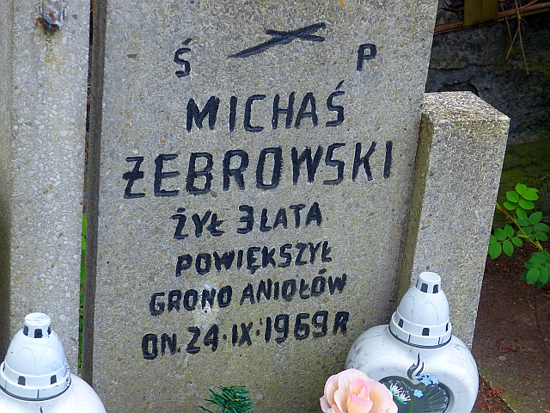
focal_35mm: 78
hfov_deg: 25.0
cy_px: 206
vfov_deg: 18.9
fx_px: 1239
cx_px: 275
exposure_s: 1/200
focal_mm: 14
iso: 100
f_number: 4
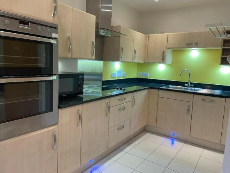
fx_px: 173
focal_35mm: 26
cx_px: 115
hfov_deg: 67.3
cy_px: 86
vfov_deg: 53.0
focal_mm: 4.2
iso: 100
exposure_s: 1/100
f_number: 1.6
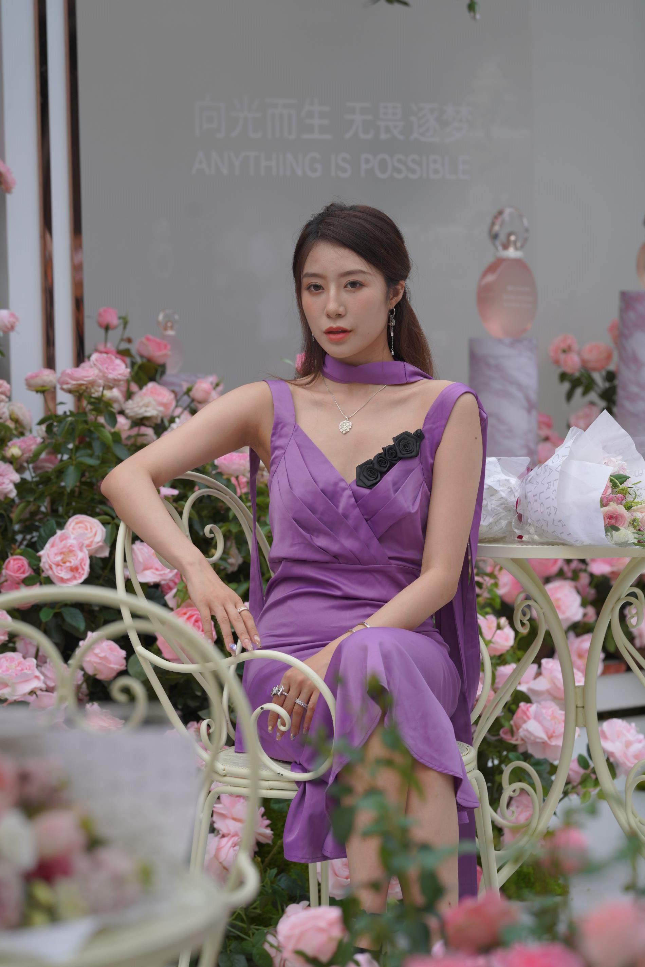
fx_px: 3629
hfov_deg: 10.2
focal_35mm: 135
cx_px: 322
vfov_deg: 15.2
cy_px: 484
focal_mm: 135
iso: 400
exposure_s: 1/500
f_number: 5
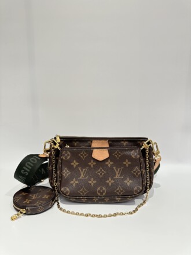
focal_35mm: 24
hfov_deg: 56.8
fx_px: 177
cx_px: 96
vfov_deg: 71.6
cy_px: 128
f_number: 1.78
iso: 200
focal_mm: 6.86
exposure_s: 1/50
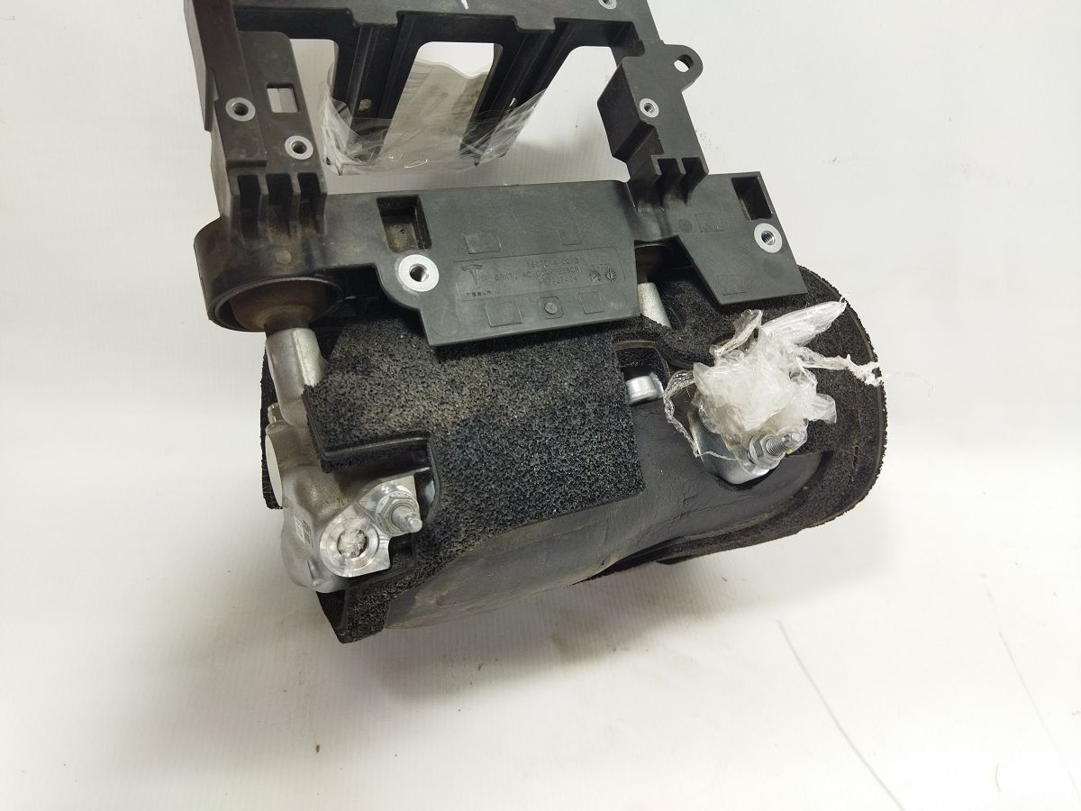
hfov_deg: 65.3
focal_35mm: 27
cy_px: 406
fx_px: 843
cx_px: 540
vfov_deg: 51.4
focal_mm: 4.71
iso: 147
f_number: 1.79
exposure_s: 1/100
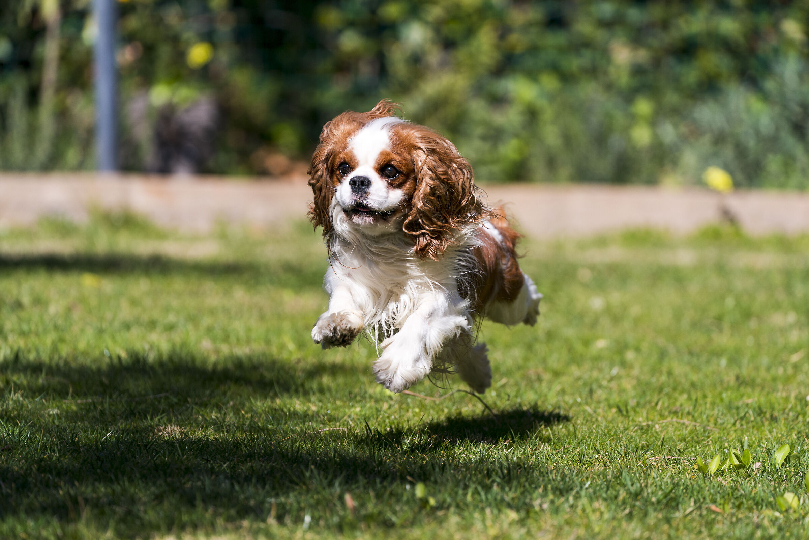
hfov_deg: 6.9
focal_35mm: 300
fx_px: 6741
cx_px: 404
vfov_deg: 4.6
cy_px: 270
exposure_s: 1/1600
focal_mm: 300
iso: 250
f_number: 5.6
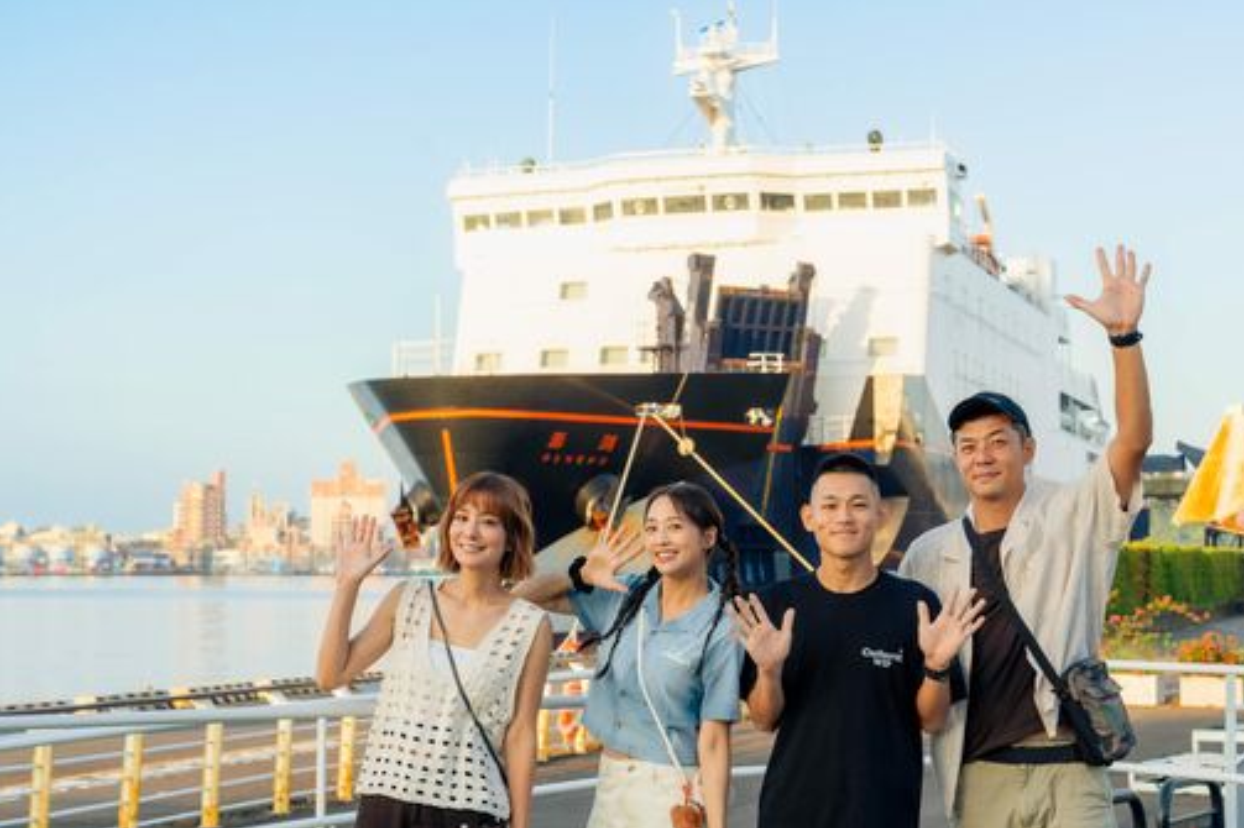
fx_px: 2142
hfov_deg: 32.3
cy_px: 492
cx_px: 737
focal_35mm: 62
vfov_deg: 21.9
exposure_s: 1/200
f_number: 5.6
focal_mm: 52
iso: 200
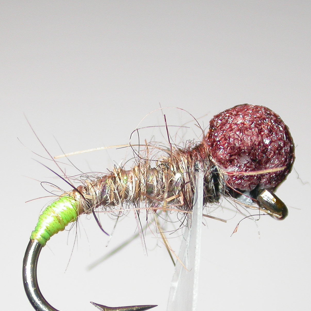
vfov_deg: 7.9
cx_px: 140
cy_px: 205
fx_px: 2257
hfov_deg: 7.9
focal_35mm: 222
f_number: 4.6
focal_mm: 27.5
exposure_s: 1/157
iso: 100
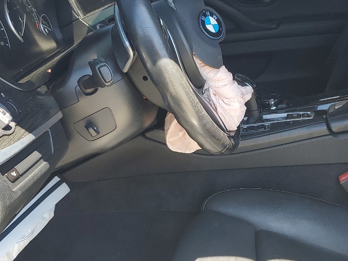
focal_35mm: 56
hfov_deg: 34.0
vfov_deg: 25.9
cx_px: 235
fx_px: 563
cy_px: 183
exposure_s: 1/244
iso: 50
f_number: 1.5
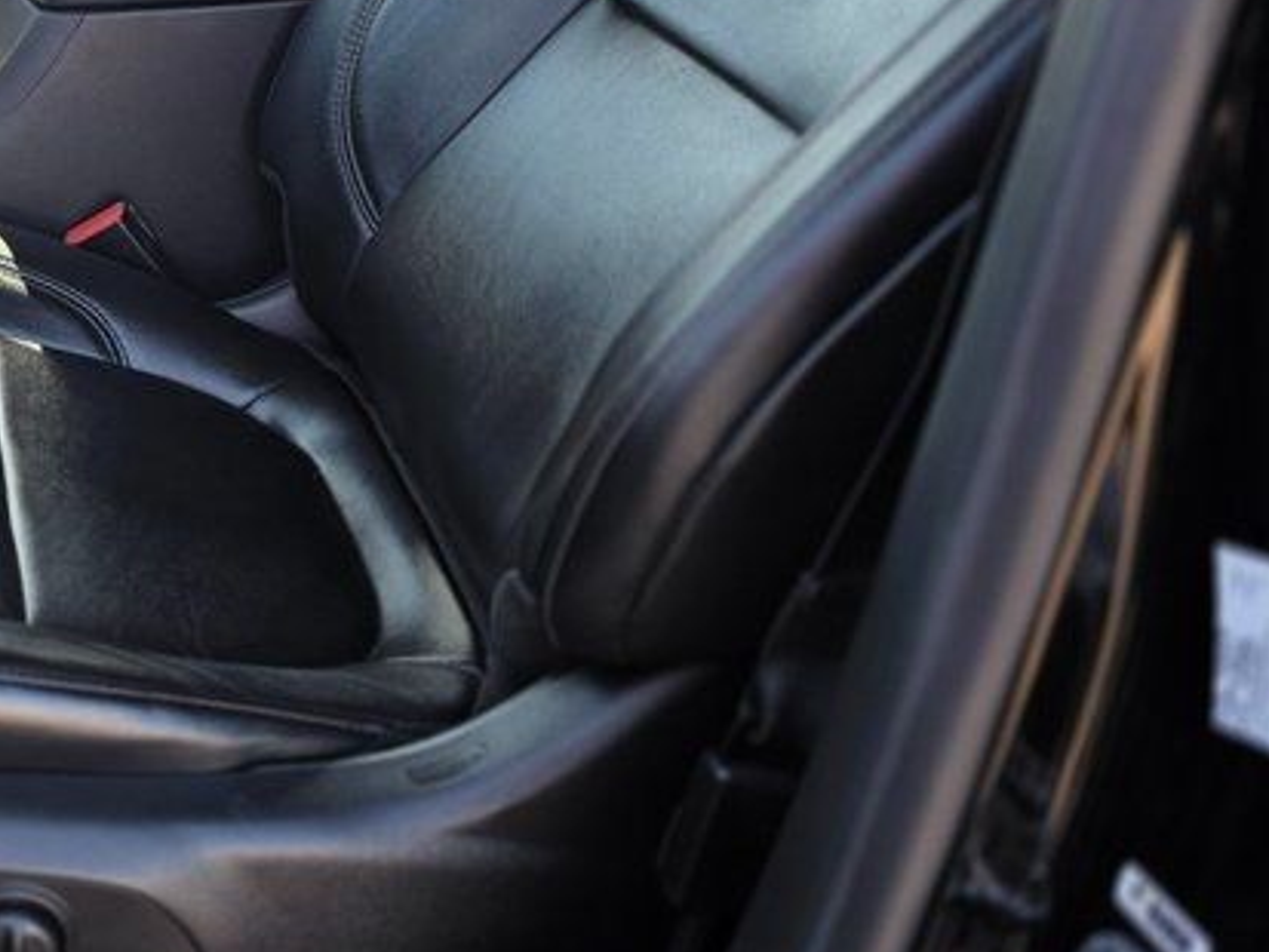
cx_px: -203
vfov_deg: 24.9
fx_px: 2090
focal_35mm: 57
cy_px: 101
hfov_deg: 29.6
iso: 32
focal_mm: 6.3
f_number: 1.7
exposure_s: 1/180
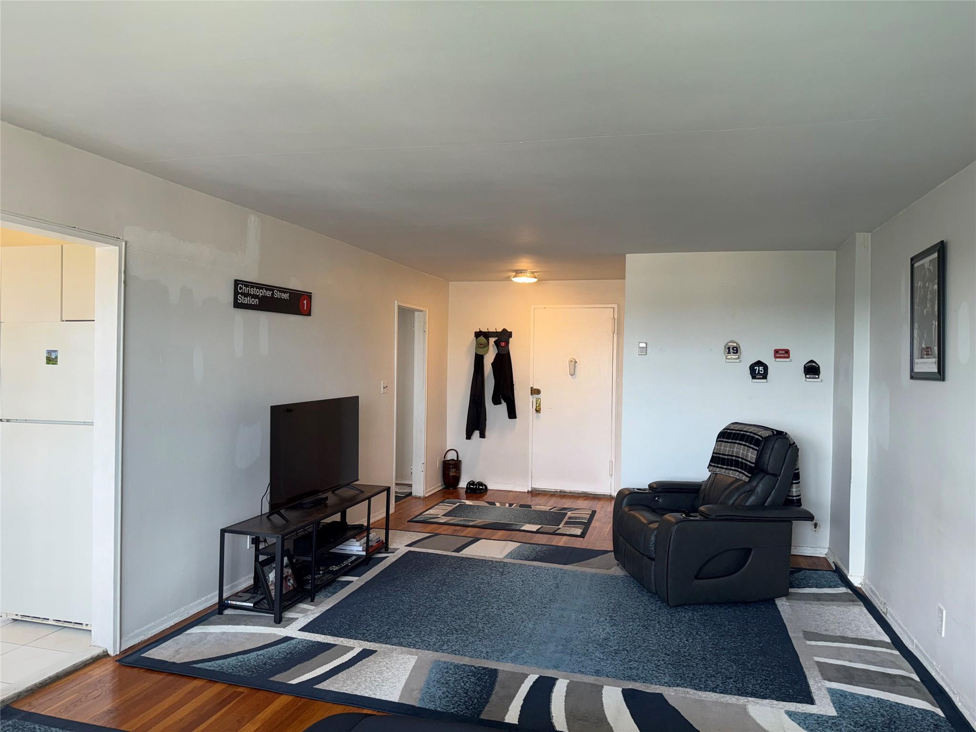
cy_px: 366
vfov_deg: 56.8
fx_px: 677
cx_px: 488
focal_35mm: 24
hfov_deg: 71.6
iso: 50
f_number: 1.78
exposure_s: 1/37
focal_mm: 6.76
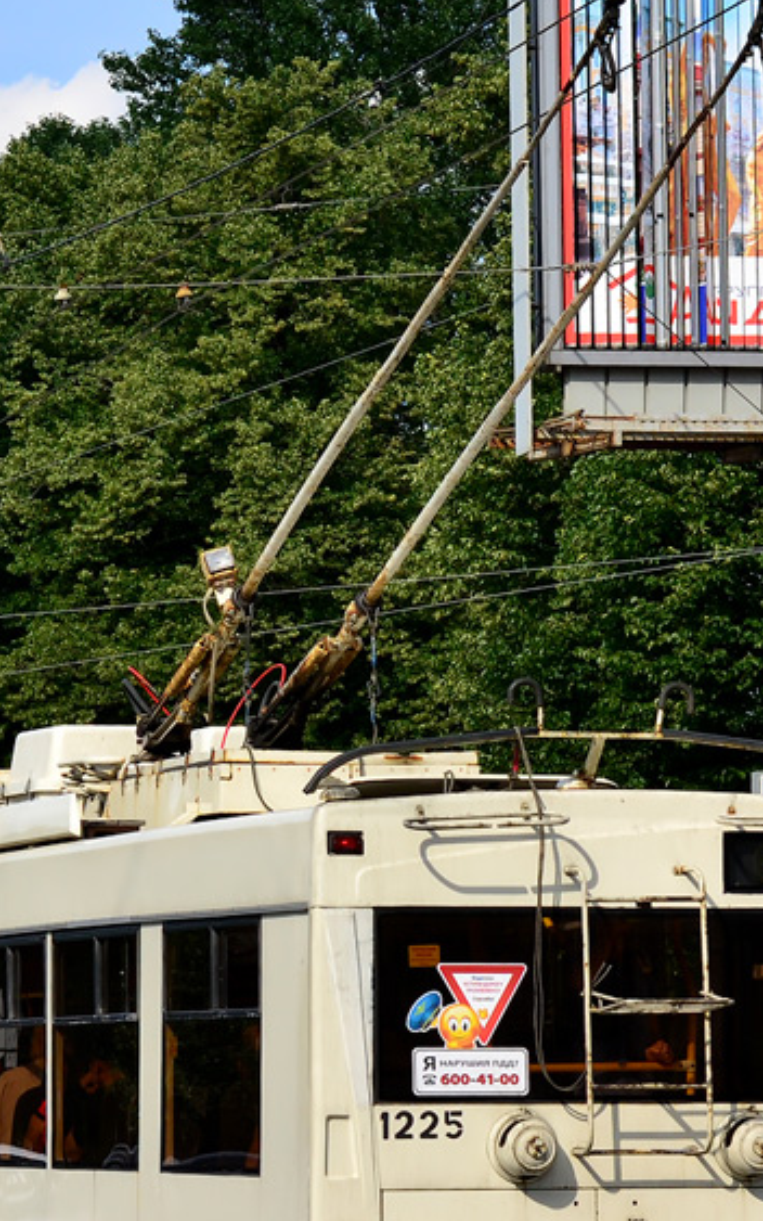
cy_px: 789
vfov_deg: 12.8
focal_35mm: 163
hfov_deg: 8.0
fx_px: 5422
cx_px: 379
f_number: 6.3
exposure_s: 1/800
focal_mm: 50
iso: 200
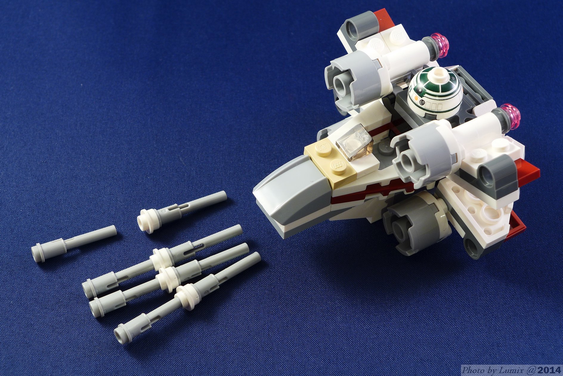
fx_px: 1095
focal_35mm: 70
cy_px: 188
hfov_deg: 28.8
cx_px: 282
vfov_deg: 19.5
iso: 80
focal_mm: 13.7
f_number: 4
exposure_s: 1/2
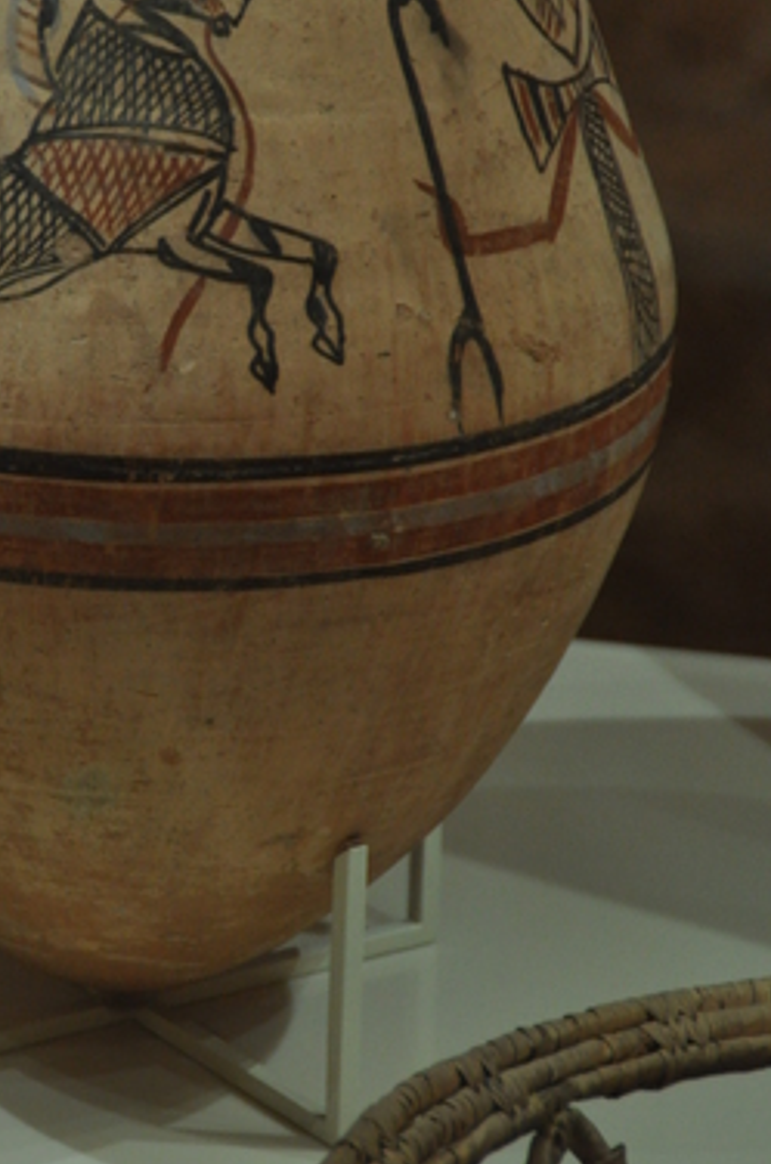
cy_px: 316
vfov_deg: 8.7
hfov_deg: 5.7
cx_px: 138
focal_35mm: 238
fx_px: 7681
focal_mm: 90
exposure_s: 1/40
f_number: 5.3
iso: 1000
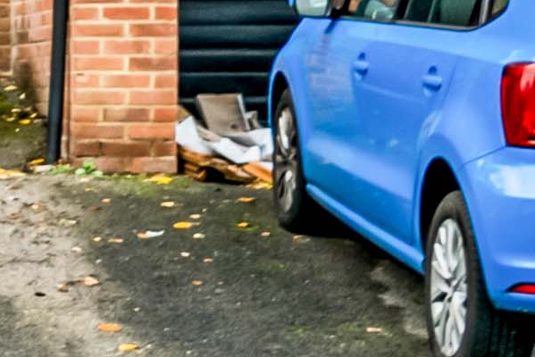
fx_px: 2527
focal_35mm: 170
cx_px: -980
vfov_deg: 7.0
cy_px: -815
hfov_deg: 9.7
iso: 400
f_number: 8
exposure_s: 1/40
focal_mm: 24
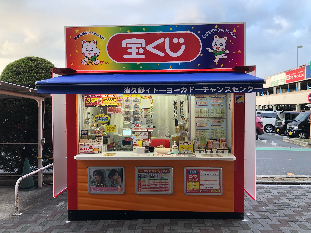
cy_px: 116
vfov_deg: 49.7
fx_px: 252
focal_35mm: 28
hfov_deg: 63.4
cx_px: 156
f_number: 1.8
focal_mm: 3.99
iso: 40
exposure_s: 1/120
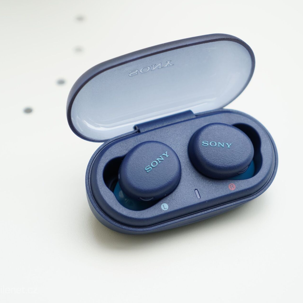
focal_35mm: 90
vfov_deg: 19.3
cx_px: 182
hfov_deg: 19.3
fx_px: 891
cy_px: 152
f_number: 4
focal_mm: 70
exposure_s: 1/160
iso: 100
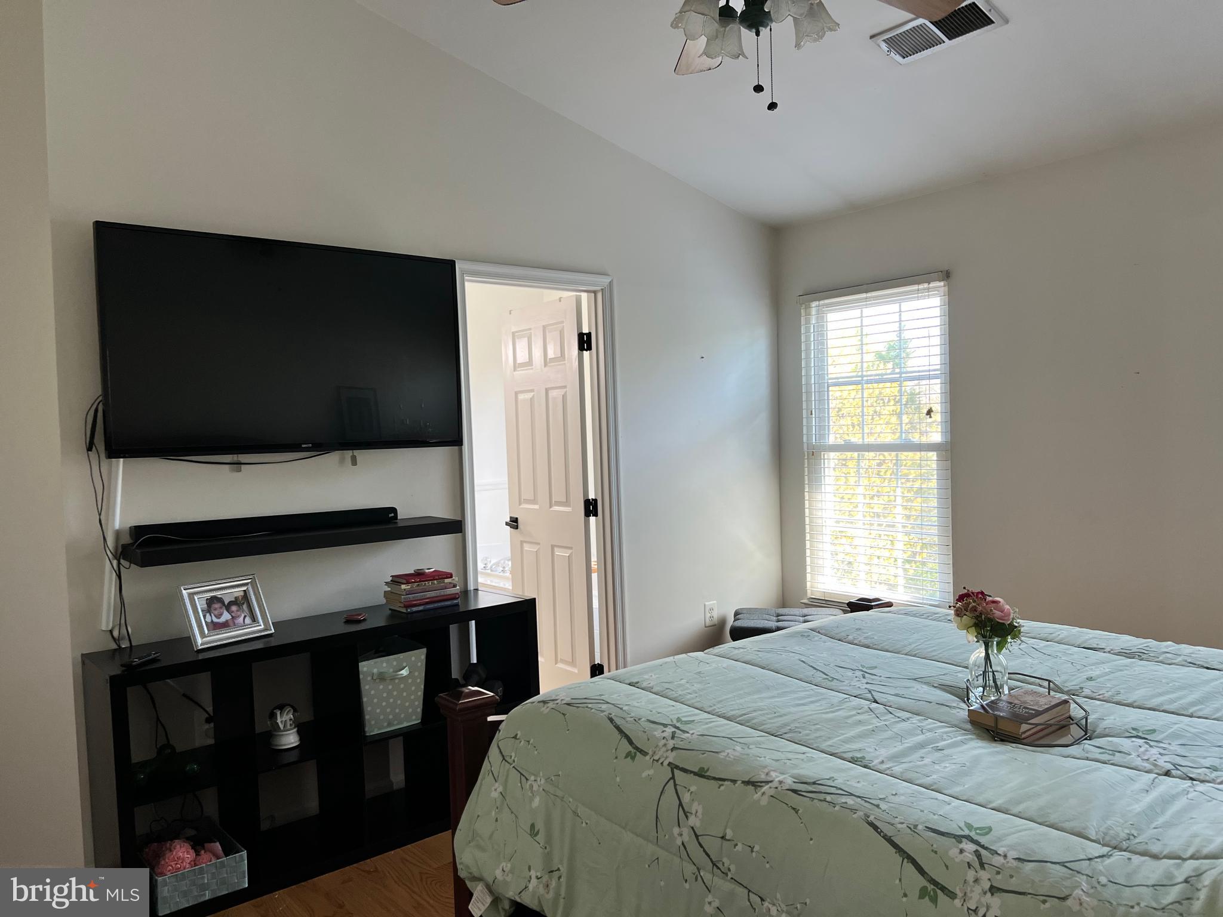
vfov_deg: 53.1
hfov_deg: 67.3
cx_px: 612
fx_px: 919
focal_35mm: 26
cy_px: 458
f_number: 1.5
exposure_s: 1/120
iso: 125
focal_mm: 5.7
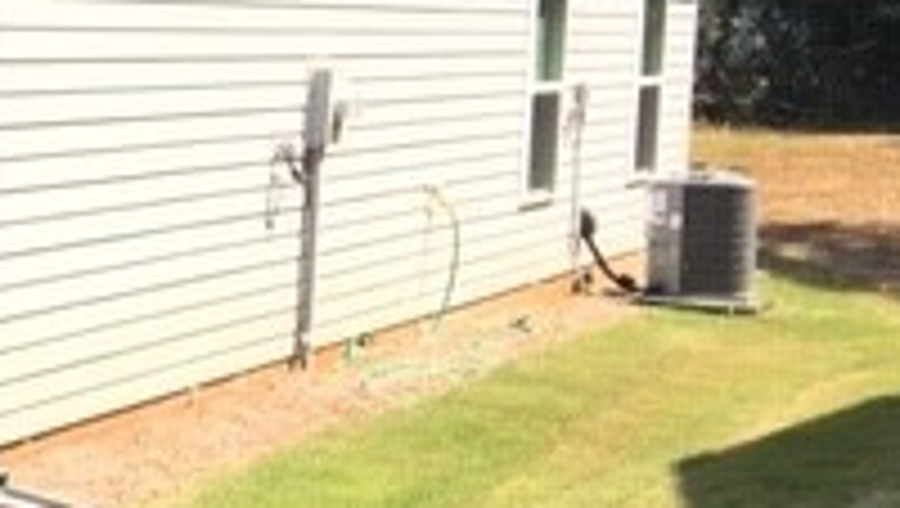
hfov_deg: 18.5
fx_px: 2413
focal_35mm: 101
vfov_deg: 12.0
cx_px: -490
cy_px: 198
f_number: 2.2
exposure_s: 1/1026
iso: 25
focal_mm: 4.15
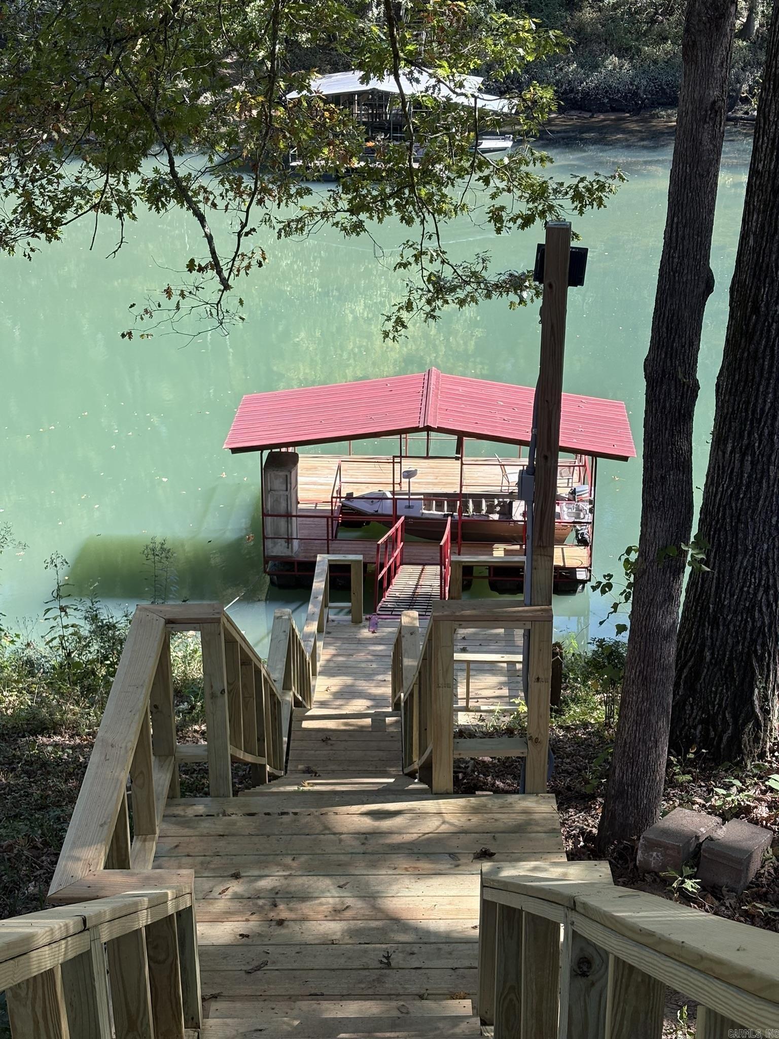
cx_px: 390
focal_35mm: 52
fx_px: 1560
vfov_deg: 36.8
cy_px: 520
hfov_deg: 28.0
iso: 32
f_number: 1.6
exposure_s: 1/402
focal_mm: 5.96
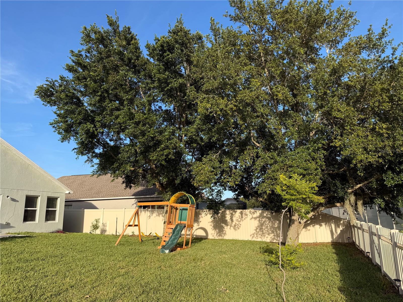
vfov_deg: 56.8
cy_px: 151
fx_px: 279
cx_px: 202
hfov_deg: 71.6
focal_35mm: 24
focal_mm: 6.76
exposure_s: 1/2110
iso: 80
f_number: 1.78
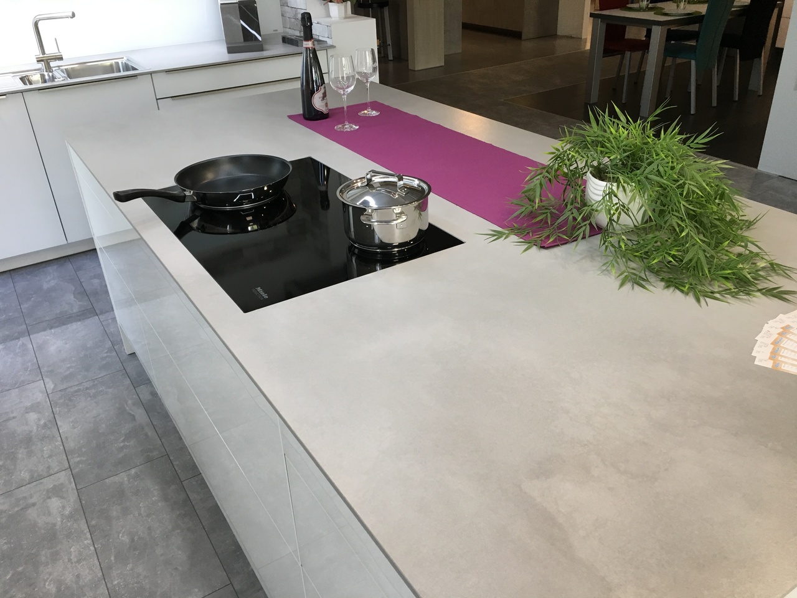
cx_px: 398
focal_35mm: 29
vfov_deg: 48.2
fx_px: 668
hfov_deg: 61.7
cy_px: 299
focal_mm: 4.15
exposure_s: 1/33
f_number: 2.2
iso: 64
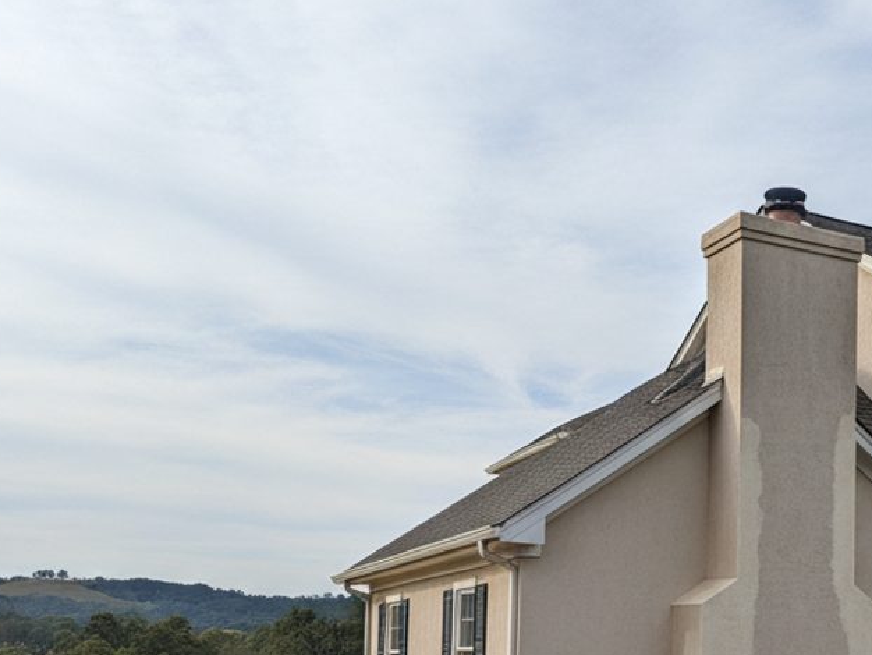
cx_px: 770
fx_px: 1159
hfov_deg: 38.6
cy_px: 555
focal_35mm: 46
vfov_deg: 30.5
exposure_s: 1/1478
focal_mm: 6.8
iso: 466
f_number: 1.68
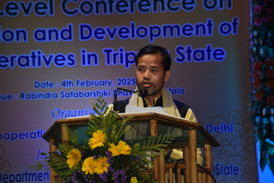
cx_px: 137
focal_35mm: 210
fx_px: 1598
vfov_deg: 6.5
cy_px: 92
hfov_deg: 9.8
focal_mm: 140
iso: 640
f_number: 8
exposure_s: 1/160
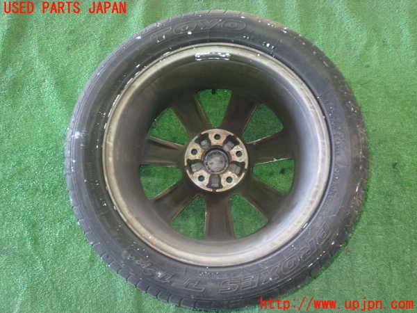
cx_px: 208
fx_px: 385
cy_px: 156
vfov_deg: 44.2
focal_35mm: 32
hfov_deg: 56.8
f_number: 2.4
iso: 500
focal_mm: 5.79
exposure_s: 1/30
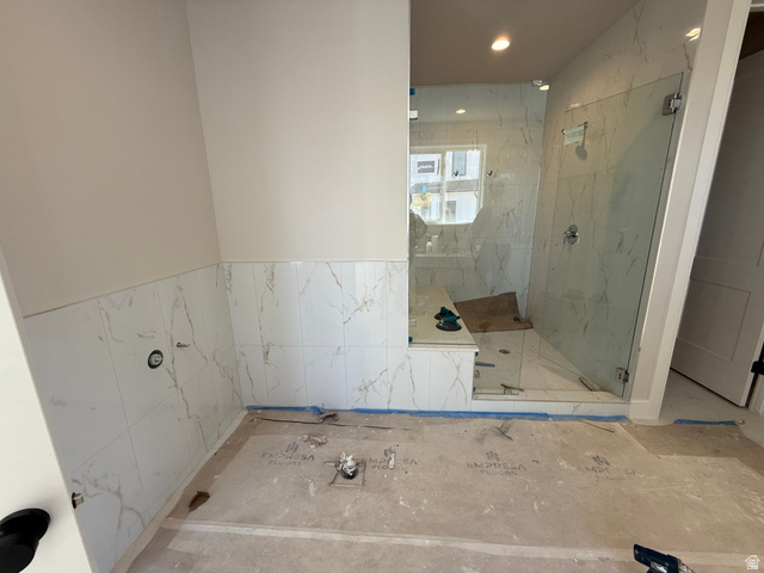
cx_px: 382
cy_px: 286
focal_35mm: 14
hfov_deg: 102.1
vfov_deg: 85.7
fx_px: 309
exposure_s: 1/120
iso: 64
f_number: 2.2
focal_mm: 2.22
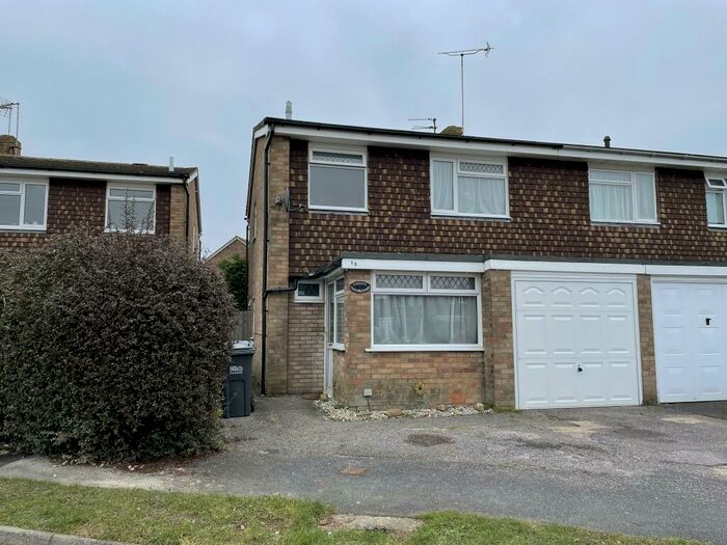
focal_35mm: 26
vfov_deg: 53.1
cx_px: 364
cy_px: 272
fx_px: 546
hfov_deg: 67.3
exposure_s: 1/556
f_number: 1.6
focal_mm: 4.2
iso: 32
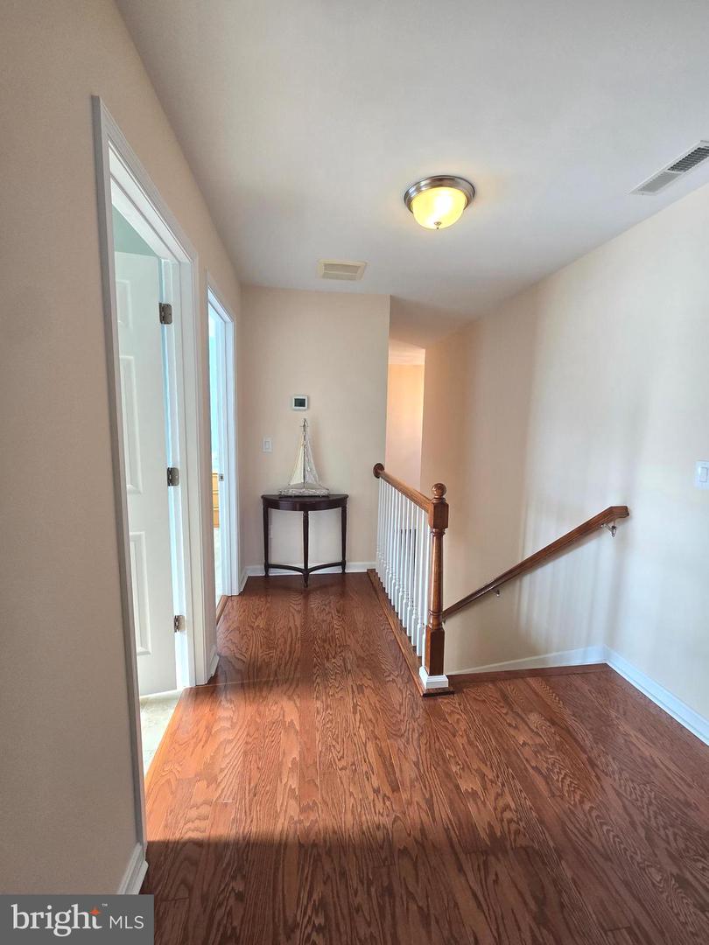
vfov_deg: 106.2
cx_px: 354
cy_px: 472
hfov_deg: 89.9
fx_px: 355
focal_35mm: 13
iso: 100
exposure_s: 1/60
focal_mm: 2.2
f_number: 2.2
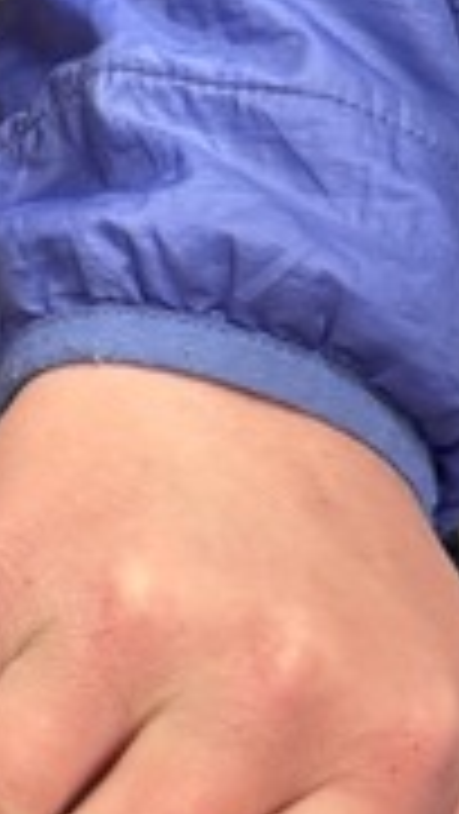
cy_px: -63
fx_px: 3198
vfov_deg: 14.2
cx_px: -752
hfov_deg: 7.5
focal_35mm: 148
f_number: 1.78
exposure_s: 1/60
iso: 200
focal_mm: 6.76
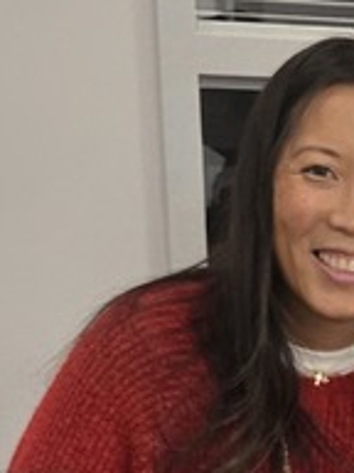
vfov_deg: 15.4
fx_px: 1636
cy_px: 658
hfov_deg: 11.6
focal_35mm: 120
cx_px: 602
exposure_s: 1/120
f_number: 1.8
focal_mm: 5.4
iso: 500
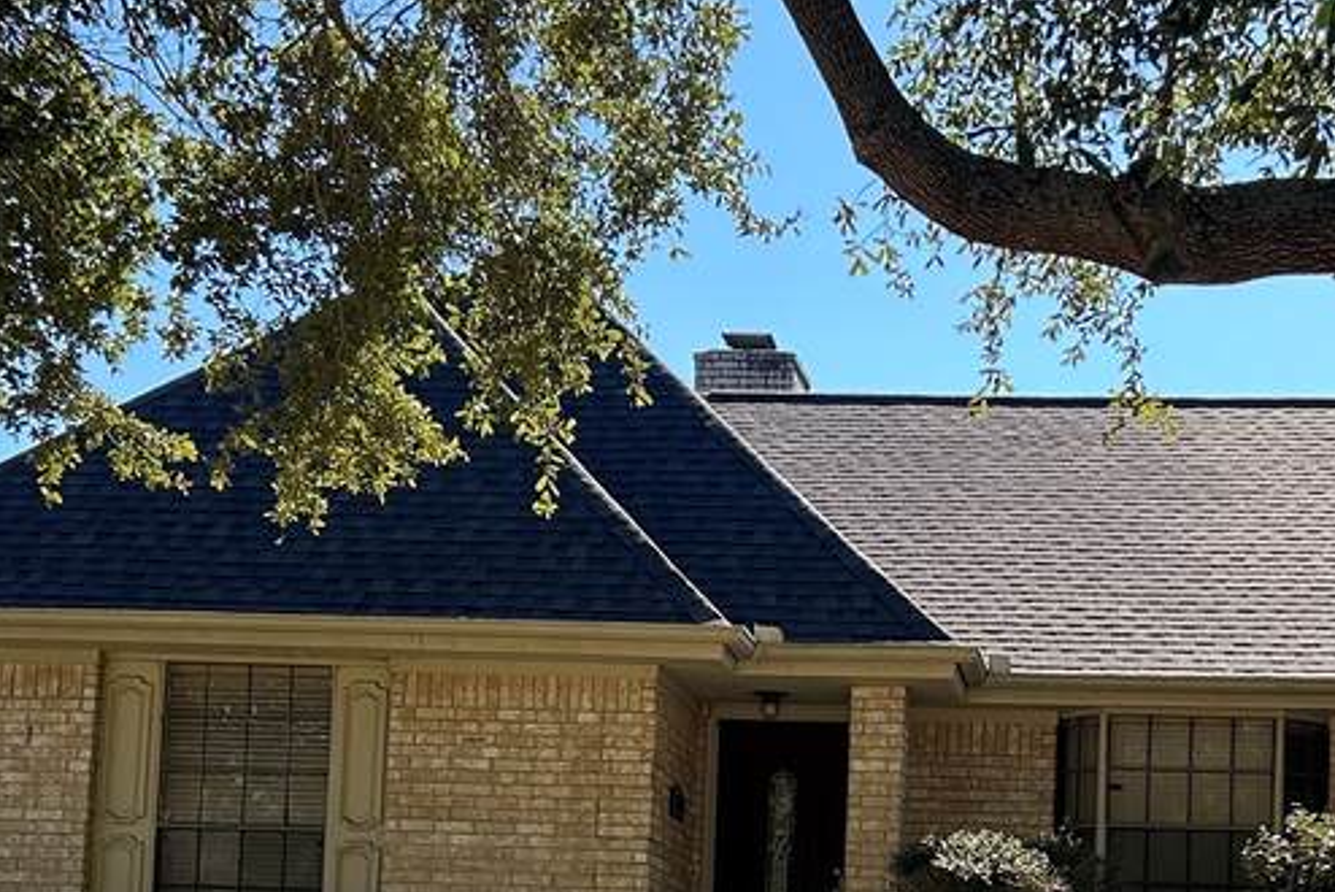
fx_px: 2597
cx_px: 927
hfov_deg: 28.6
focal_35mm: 70
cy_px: 881
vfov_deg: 19.0
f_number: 1.5
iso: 50
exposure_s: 1/1048
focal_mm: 5.7
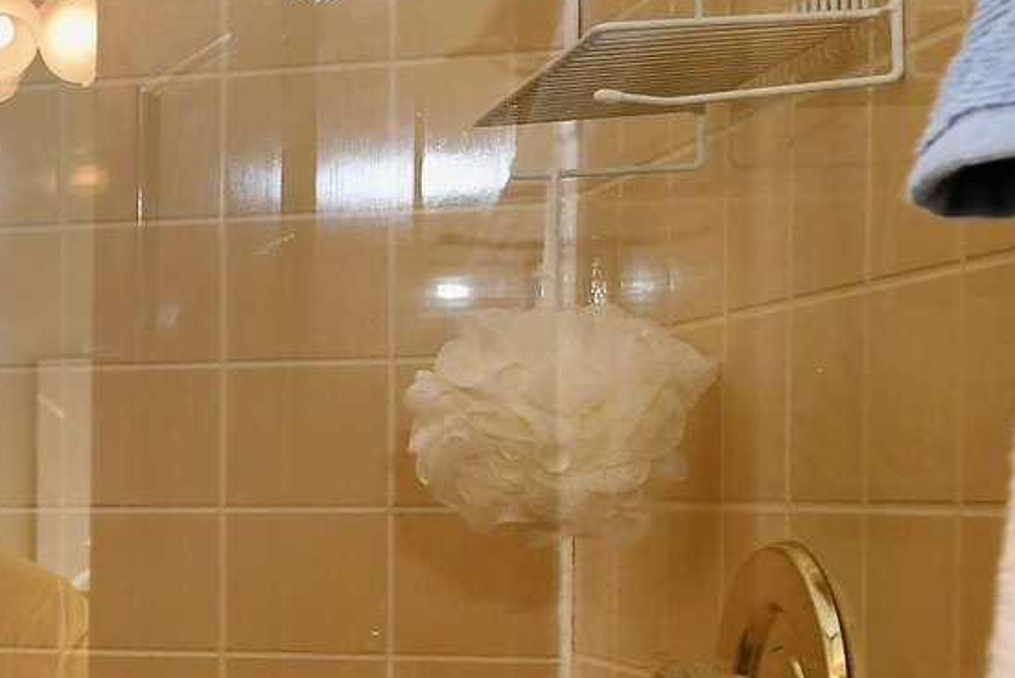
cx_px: -1074
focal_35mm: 78
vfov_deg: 17.4
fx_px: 2200
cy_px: 536
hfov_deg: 17.5
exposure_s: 1/60
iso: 640
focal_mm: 14
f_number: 6.3
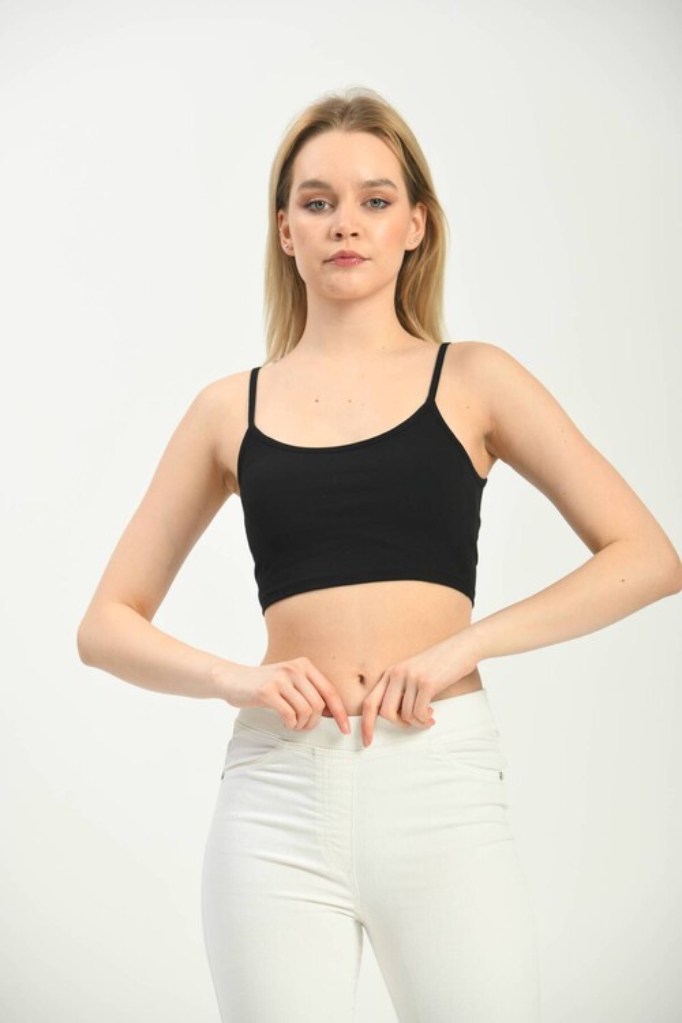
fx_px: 4120
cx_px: 341
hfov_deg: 9.5
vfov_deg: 14.2
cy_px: 512
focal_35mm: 145
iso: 100
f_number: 6.3
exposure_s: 1/160
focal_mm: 145
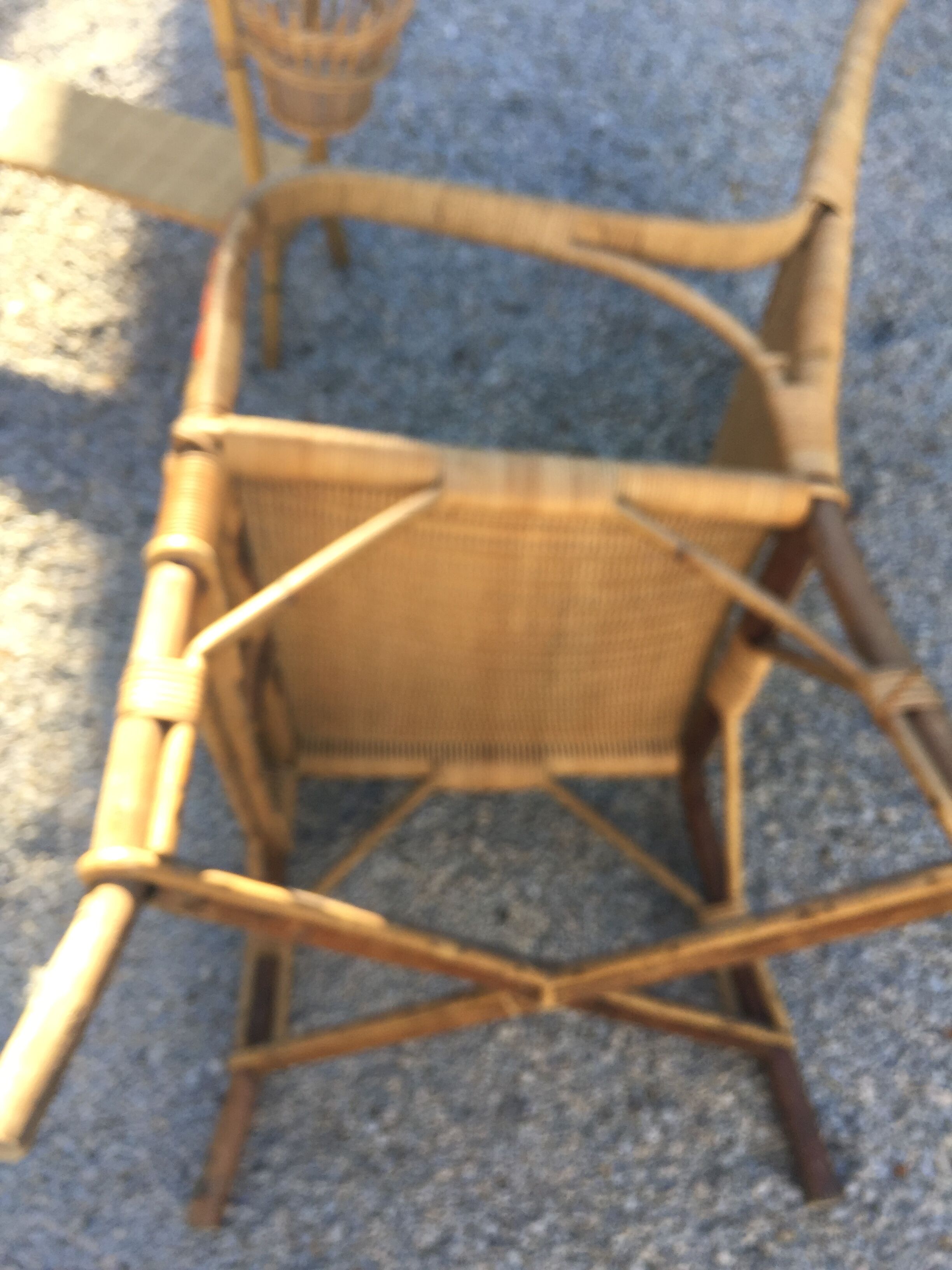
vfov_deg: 61.7
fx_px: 1063
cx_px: 476
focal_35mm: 29
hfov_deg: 48.2
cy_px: 635
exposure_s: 1/267
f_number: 2.2
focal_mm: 4.15
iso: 32
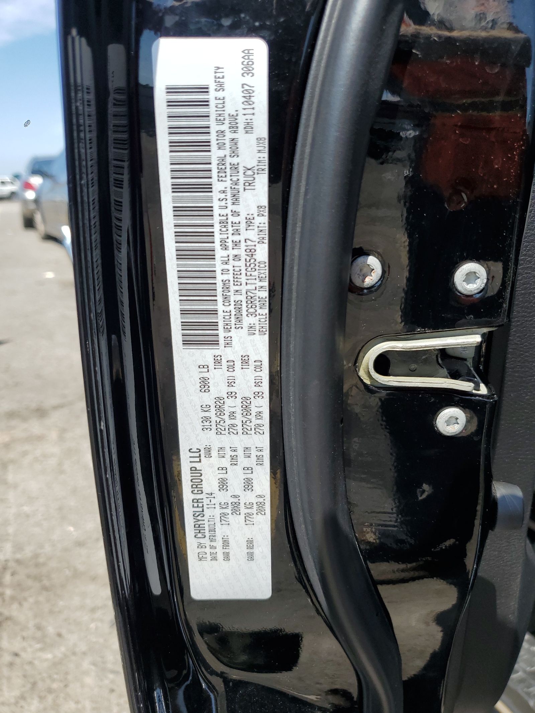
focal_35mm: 26
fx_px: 536
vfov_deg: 67.3
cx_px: 268
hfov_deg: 53.1
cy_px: 356
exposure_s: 1/1667
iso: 50
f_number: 1.5
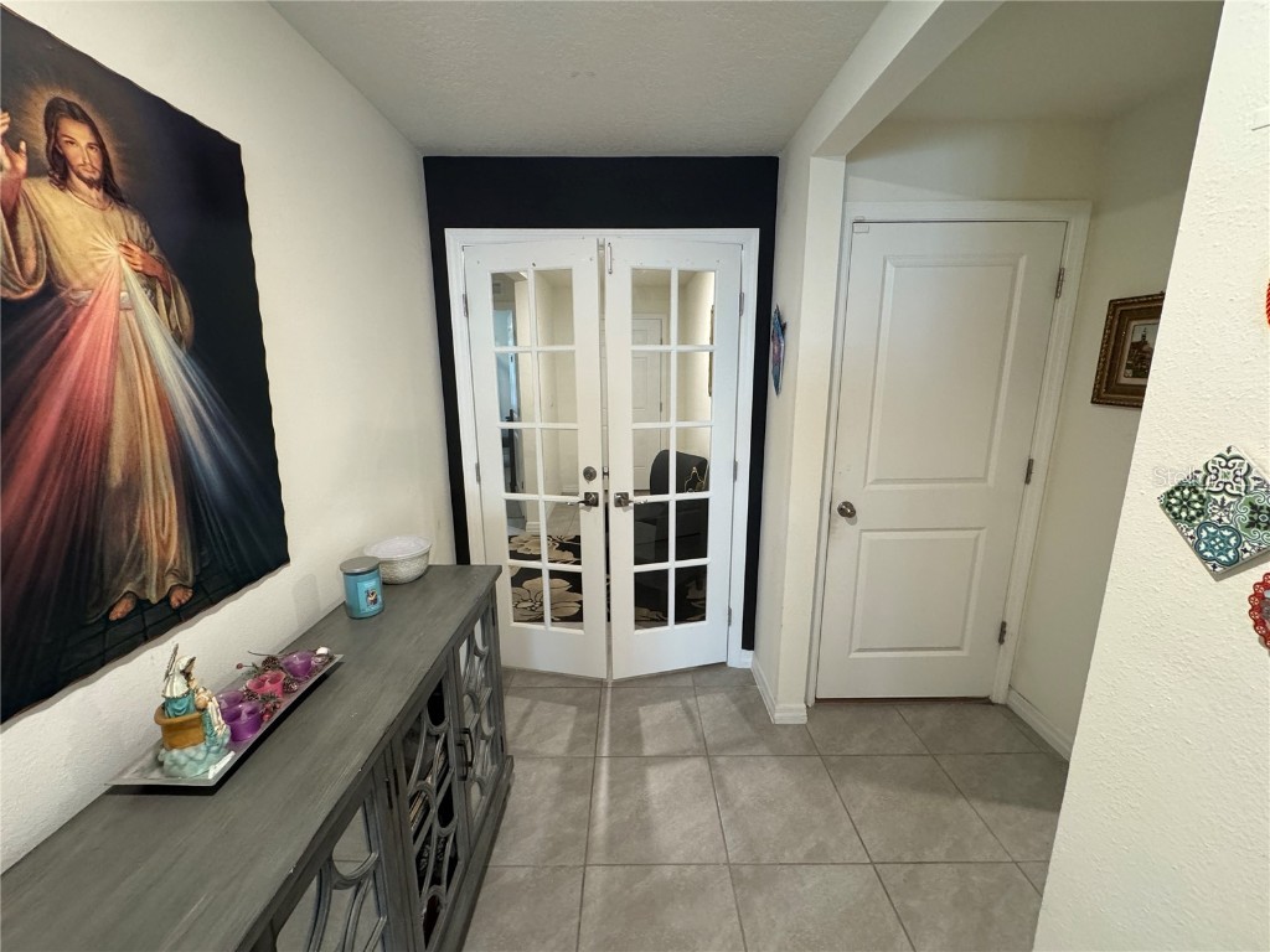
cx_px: 635
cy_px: 476
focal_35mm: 14
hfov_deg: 102.1
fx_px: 514
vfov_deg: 85.7
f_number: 2.2
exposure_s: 1/60
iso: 320
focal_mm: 2.22
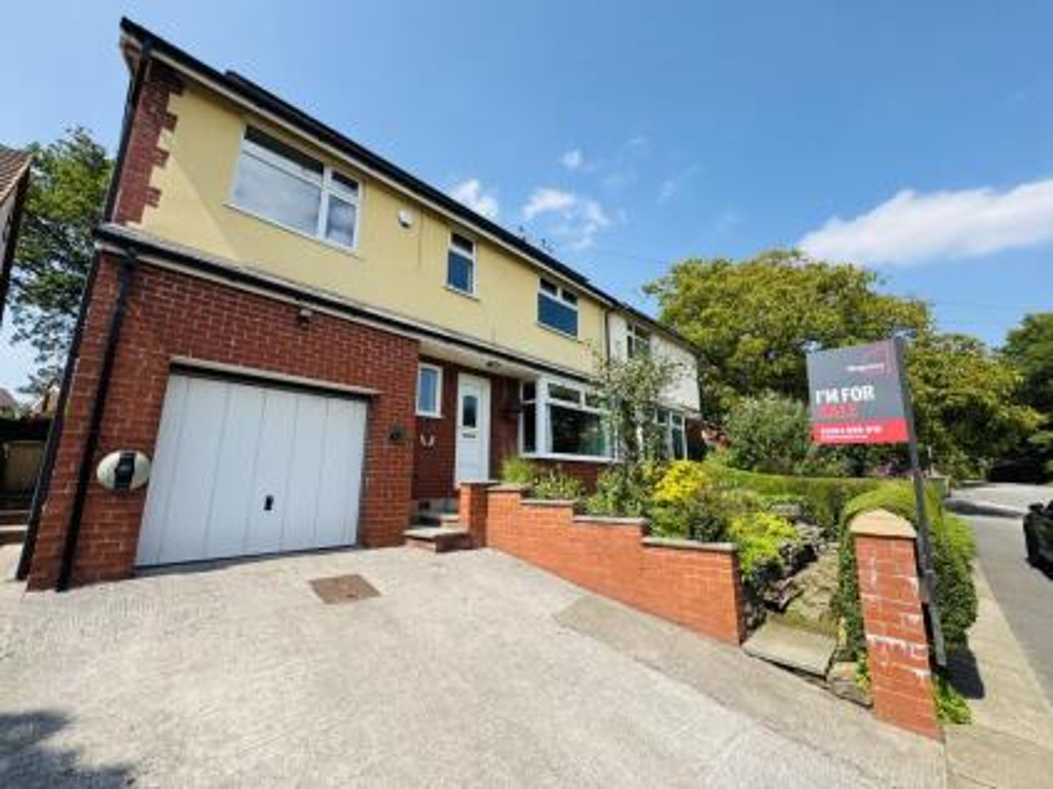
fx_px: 426
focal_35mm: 14
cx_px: 526
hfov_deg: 102.1
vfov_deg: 85.6
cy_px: 394
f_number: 2.2
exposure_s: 1/1063
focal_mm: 2.22
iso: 40
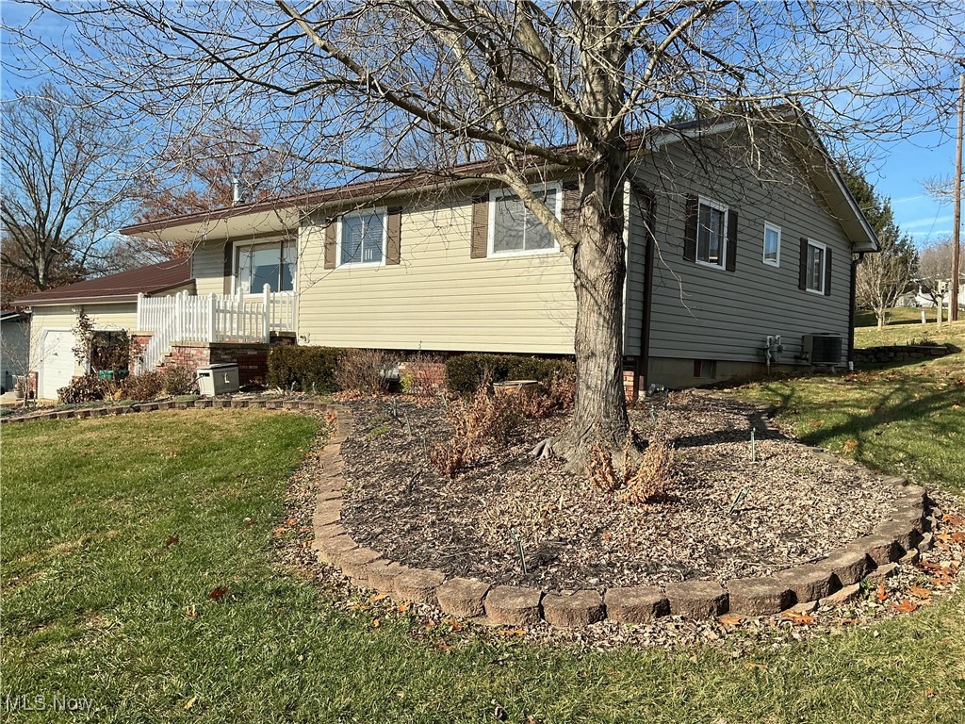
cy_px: 362
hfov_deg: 61.7
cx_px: 482
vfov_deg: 48.2
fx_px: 808
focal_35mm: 29
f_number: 1.8
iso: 25
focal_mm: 3
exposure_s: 1/1675
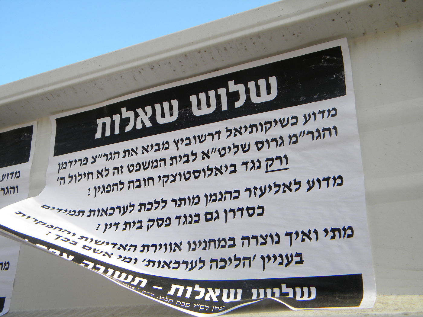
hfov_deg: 45.8
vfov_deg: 35.1
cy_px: 158
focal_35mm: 41
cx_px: 212
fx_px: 501
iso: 80
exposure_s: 1/350
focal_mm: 7.3
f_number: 3.8
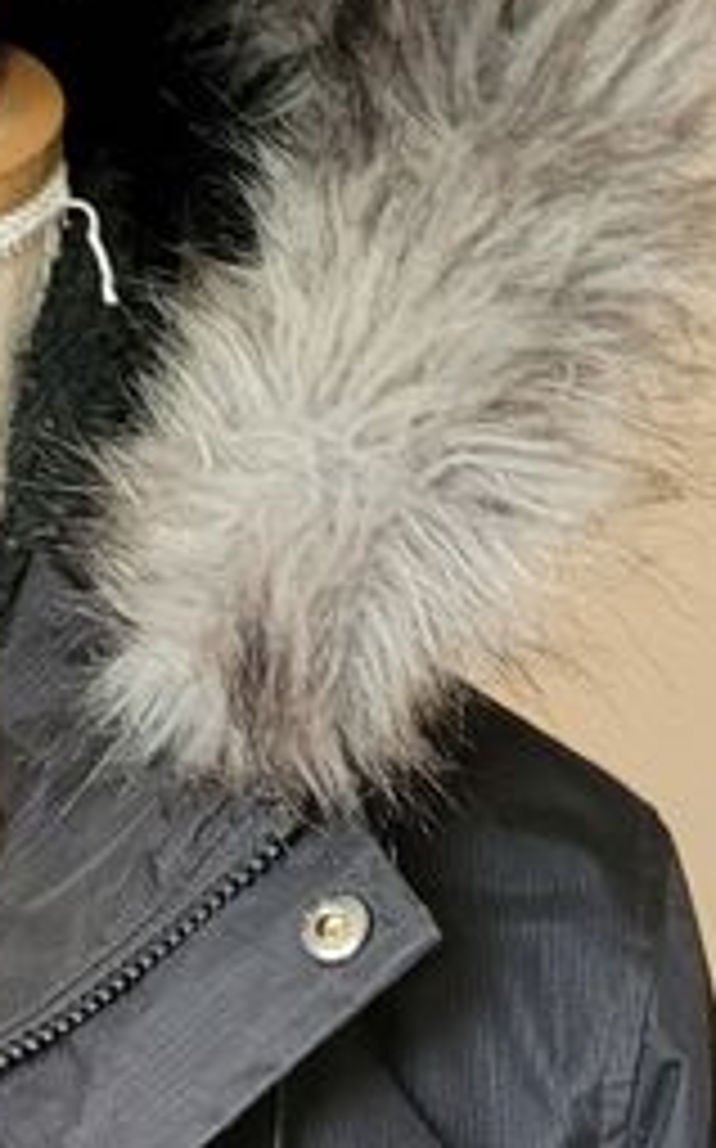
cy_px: 1355
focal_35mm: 108
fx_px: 3378
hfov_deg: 11.4
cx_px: -464
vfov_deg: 18.4
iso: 250
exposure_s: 1/50
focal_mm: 5.4
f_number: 1.8
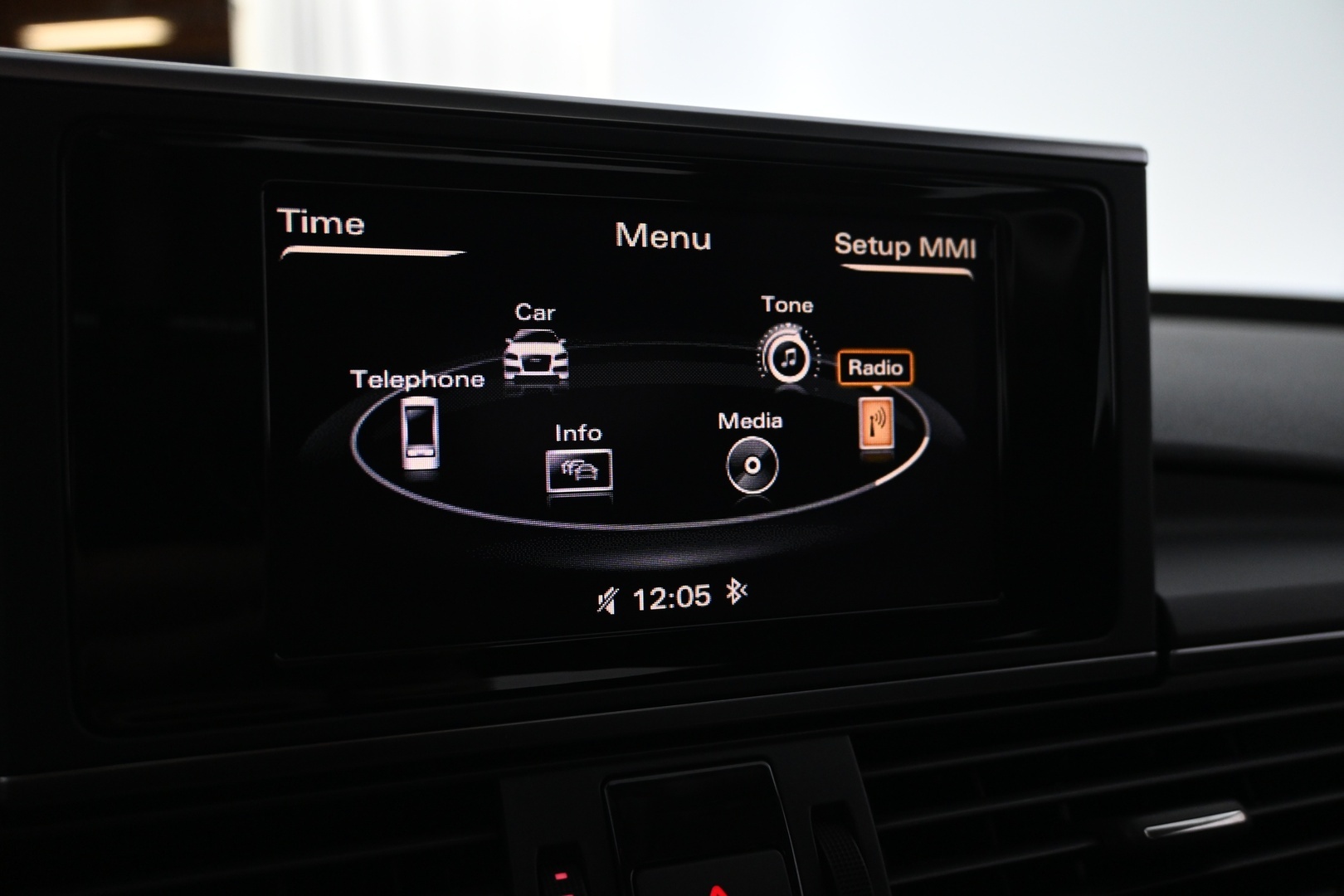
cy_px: 448
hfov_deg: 60.7
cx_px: 672
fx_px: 1148
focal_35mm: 31
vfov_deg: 42.6
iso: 1600
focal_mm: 20.5
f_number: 3.8
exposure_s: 1/50
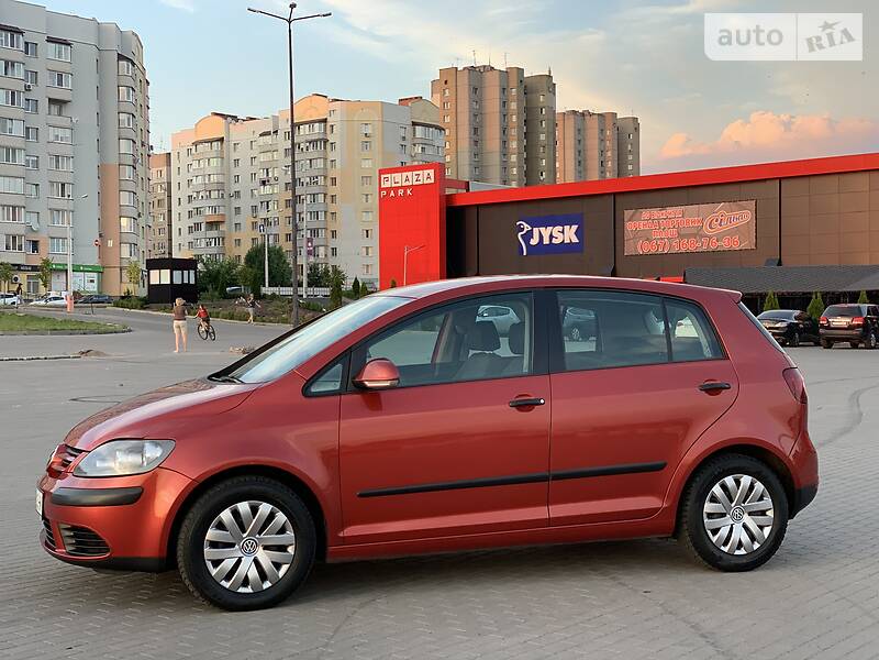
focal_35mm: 52
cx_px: 440
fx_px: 1320
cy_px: 330
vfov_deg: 28.0
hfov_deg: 36.8
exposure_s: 1/122
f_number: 2.4
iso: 50
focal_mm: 6
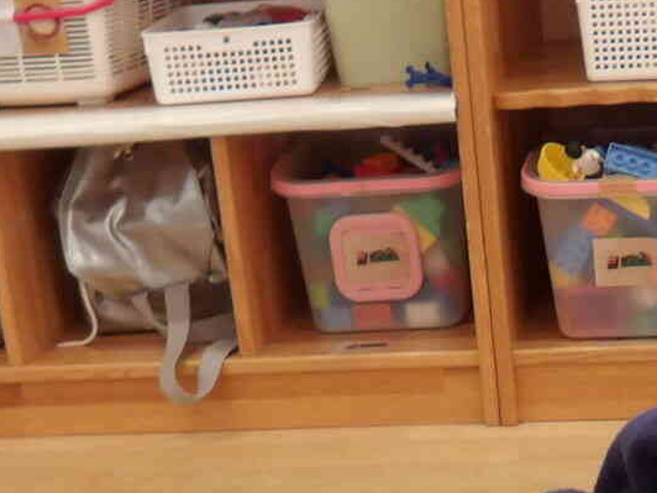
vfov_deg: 13.7
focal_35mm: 104
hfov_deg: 18.6
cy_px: 625
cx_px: 588
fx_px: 1974
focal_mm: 4.9
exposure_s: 1/55
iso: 100
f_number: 3
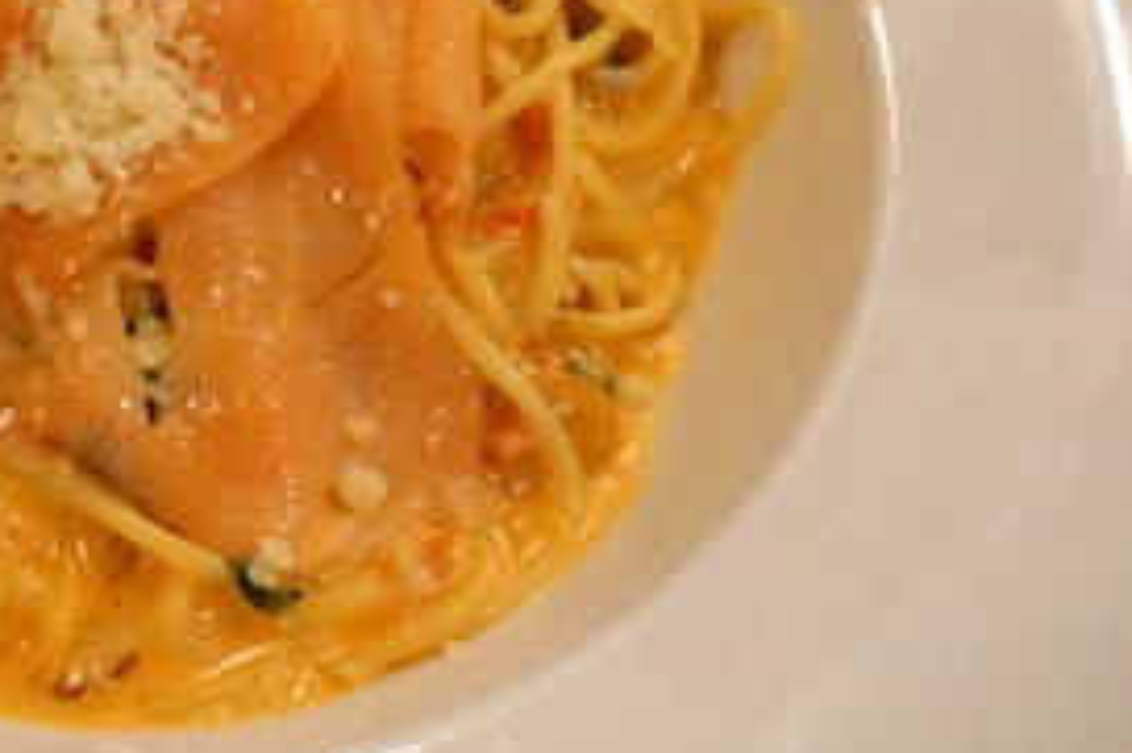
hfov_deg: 22.4
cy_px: 193
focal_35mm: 88
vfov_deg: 15.4
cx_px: 54
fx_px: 2771
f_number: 4.5
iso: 3200
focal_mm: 25
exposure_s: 1/60
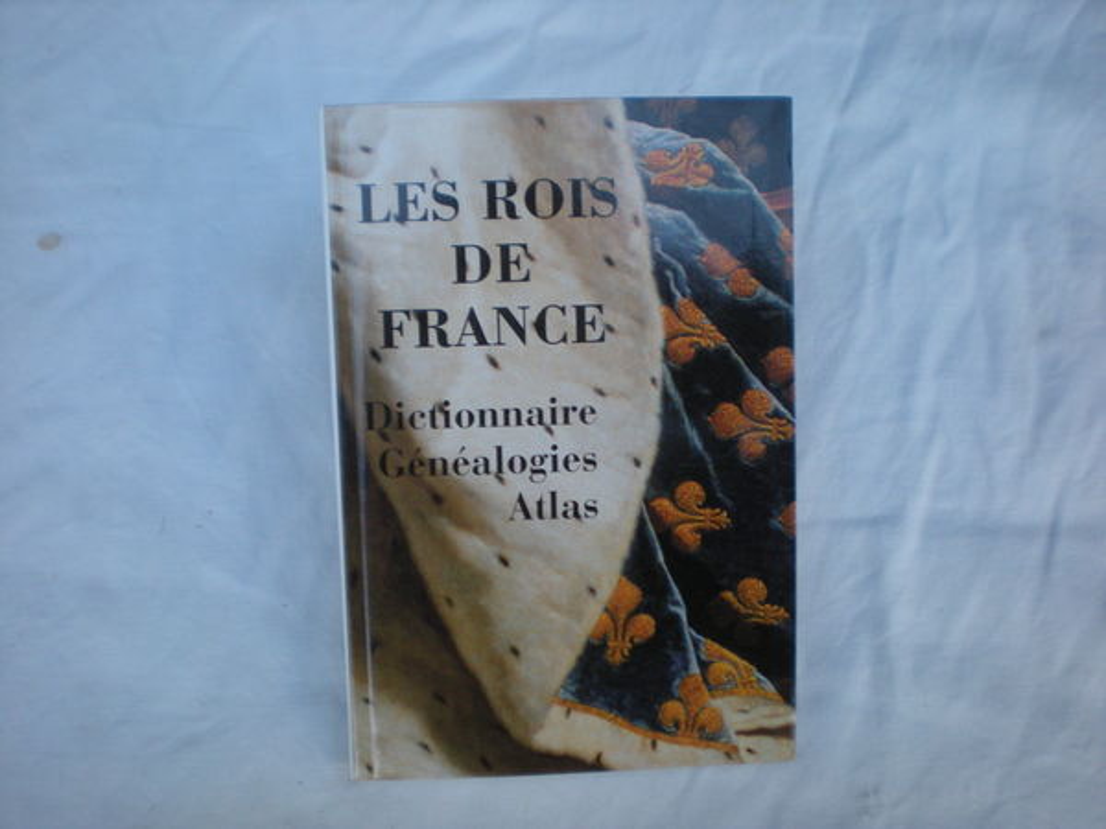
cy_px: 414
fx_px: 1214
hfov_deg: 49.0
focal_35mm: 38
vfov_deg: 37.7
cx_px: 553
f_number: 3.1
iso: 172
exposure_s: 1/59.1
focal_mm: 6.3
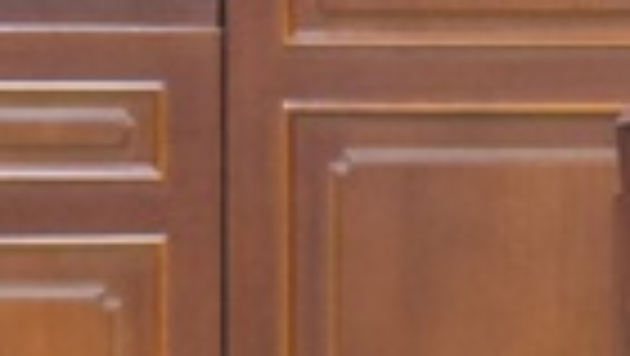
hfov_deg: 3.7
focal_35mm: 584
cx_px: 1094
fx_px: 9763
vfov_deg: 2.1
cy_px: -133
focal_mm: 78
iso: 8000
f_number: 9
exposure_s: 1/80
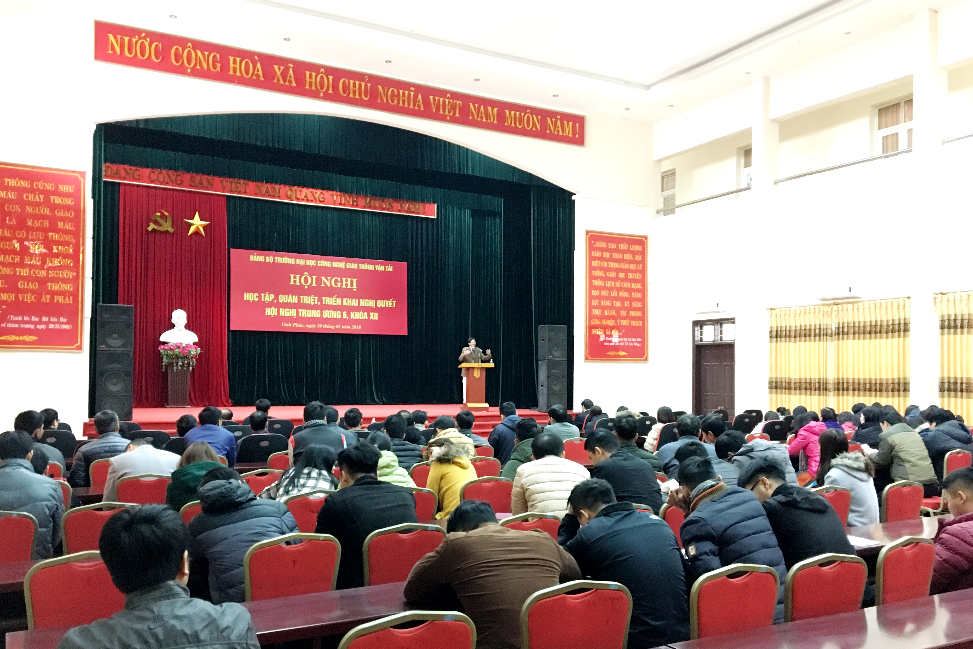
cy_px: 358
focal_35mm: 31
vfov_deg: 42.3
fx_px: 838
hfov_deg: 60.3
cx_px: 480
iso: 500
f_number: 2.2
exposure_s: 1/17
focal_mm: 4.15
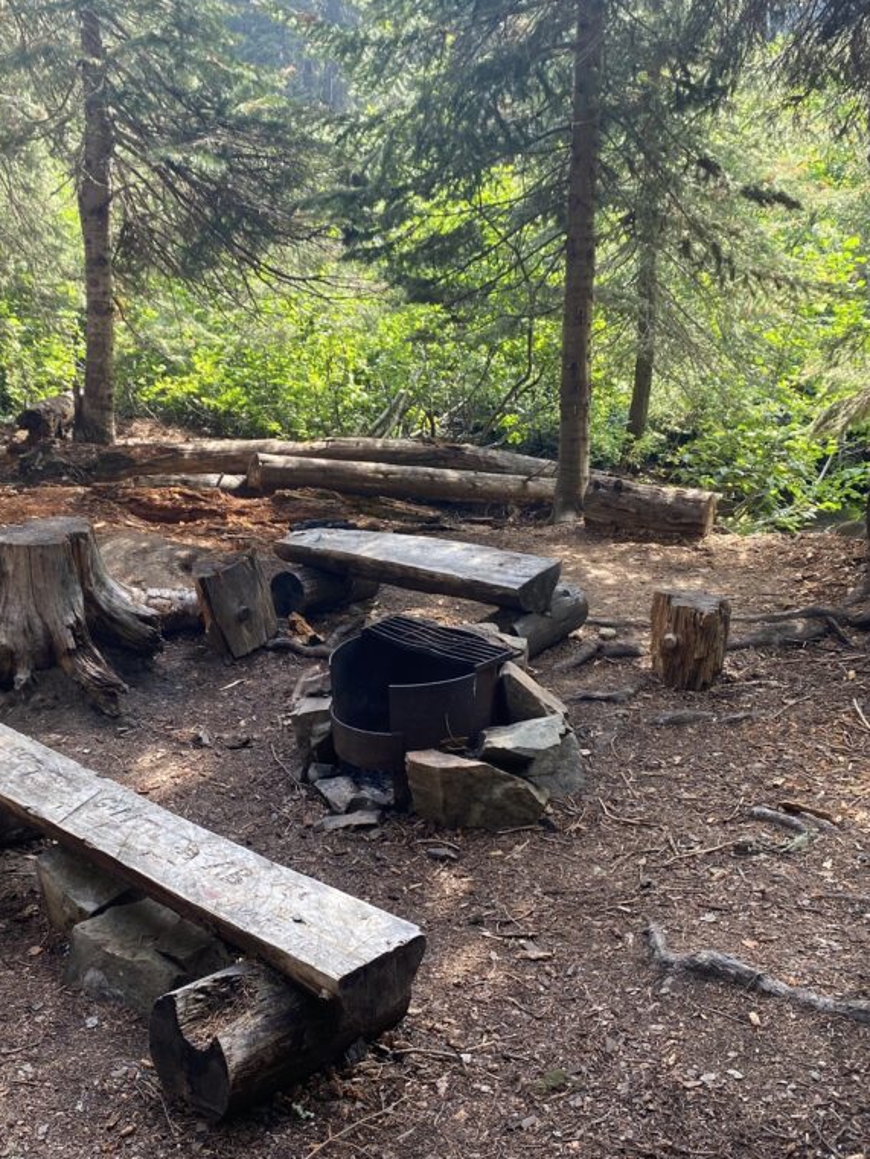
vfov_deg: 52.6
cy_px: 582
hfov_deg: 40.5
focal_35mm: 35
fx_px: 1173
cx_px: 343
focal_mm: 4.25
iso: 50
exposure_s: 1/121
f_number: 1.8
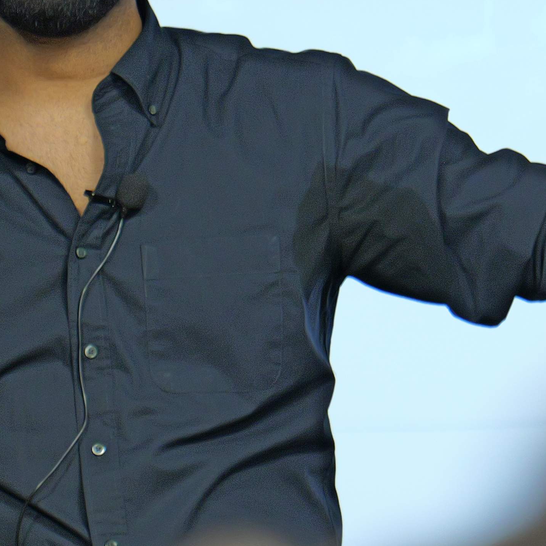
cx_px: 296
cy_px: 218
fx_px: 12759
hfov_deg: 2.5
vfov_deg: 2.5
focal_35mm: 715
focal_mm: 200
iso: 1600
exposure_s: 1/125
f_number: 2.8
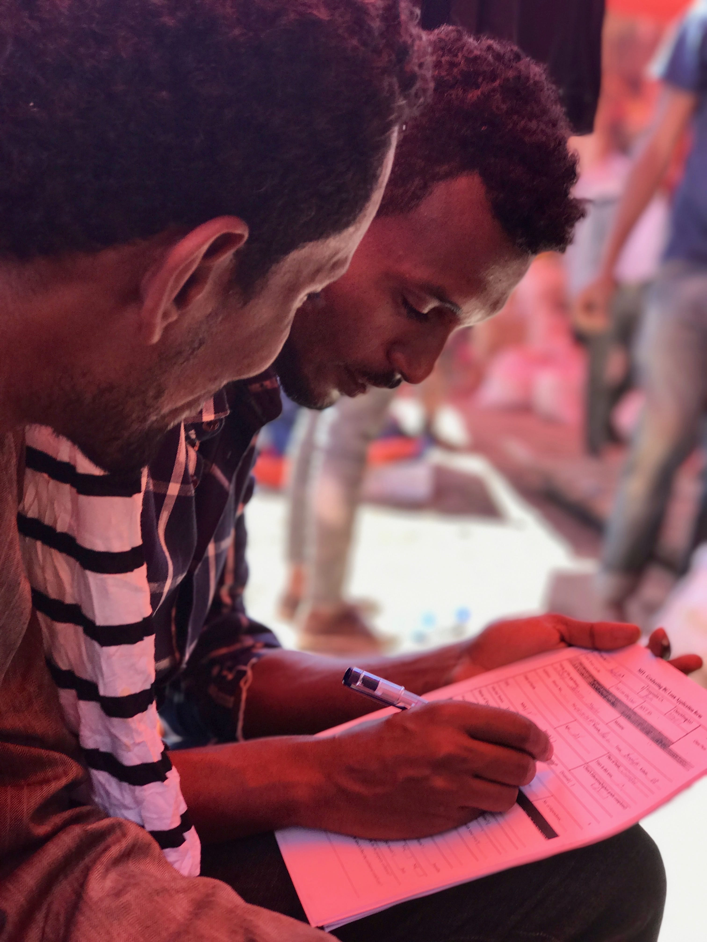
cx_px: 354
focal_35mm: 57
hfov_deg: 25.7
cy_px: 471
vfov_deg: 33.8
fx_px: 1552
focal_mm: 6.6
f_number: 2.8
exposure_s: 1/100
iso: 32
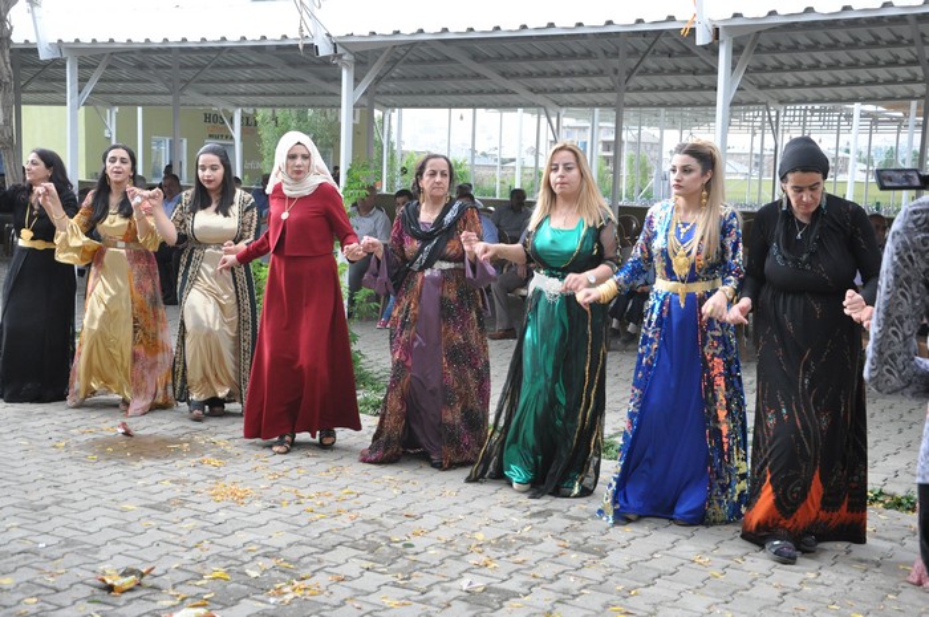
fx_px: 1315
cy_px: 308
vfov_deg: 26.4
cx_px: 464
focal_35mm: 51
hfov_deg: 38.9
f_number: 7.1
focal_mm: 34
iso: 1250
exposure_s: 1/200
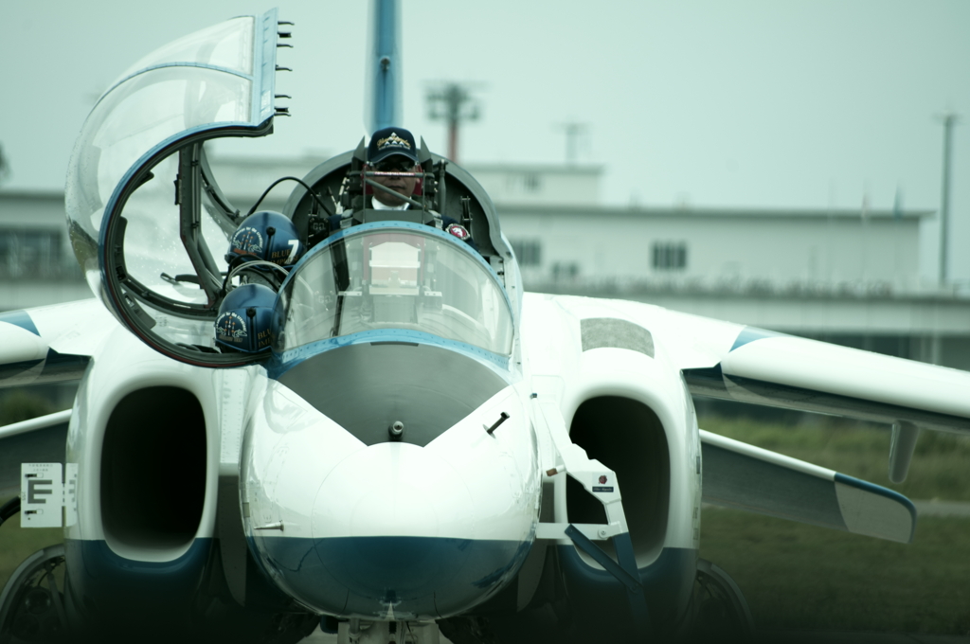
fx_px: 12109
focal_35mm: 450
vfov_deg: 3.0
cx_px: 485
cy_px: 322
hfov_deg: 4.6
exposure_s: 1/125
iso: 200
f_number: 5.8
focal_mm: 300
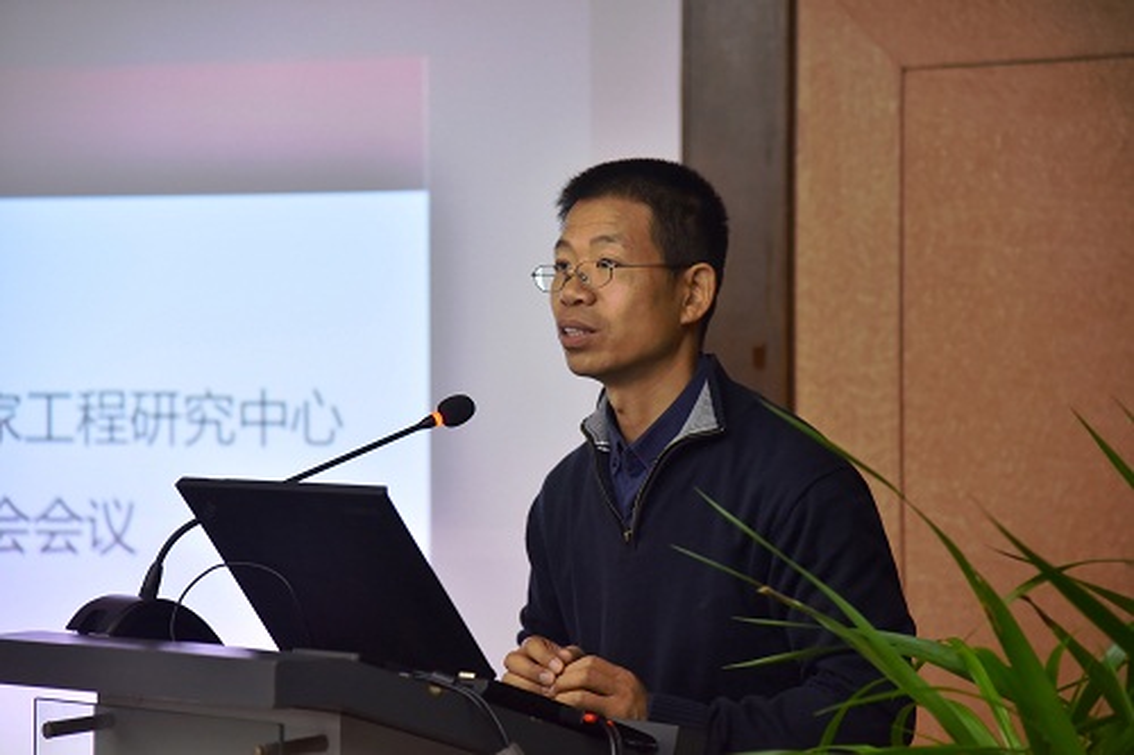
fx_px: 3779
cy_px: 378
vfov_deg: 11.4
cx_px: 567
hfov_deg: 17.1
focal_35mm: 120
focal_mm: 120
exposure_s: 1/160
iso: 1250
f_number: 4
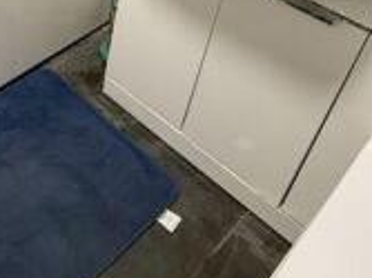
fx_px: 526
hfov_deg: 35.1
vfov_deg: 26.3
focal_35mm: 49
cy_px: -59
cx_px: -3
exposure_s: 1/50
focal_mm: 2.22
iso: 200
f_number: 2.2
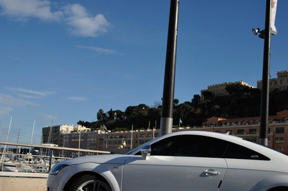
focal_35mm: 47
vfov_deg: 28.3
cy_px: 131
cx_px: 157
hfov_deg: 41.9
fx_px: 375
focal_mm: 22
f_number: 4.5
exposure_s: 1/1600
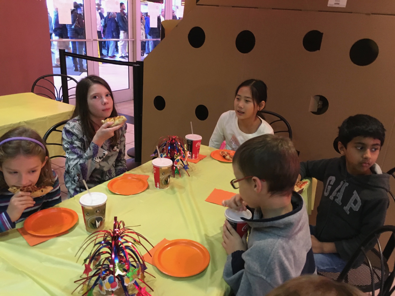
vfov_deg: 48.2
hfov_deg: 61.7
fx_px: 331
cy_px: 148
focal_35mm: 29
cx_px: 198
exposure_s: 1/15
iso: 400
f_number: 2.2
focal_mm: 4.15
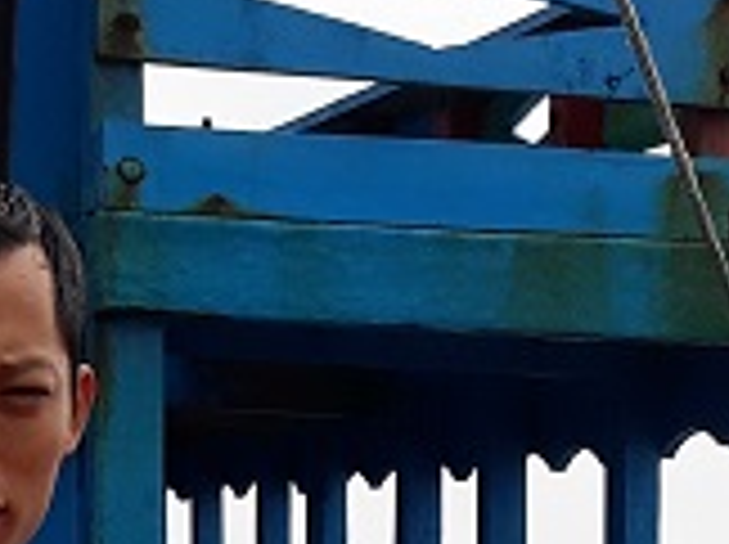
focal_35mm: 167
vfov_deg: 8.7
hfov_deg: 11.8
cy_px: 827
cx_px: 612
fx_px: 3512
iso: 40
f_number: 1.7
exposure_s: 1/2198
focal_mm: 3.71
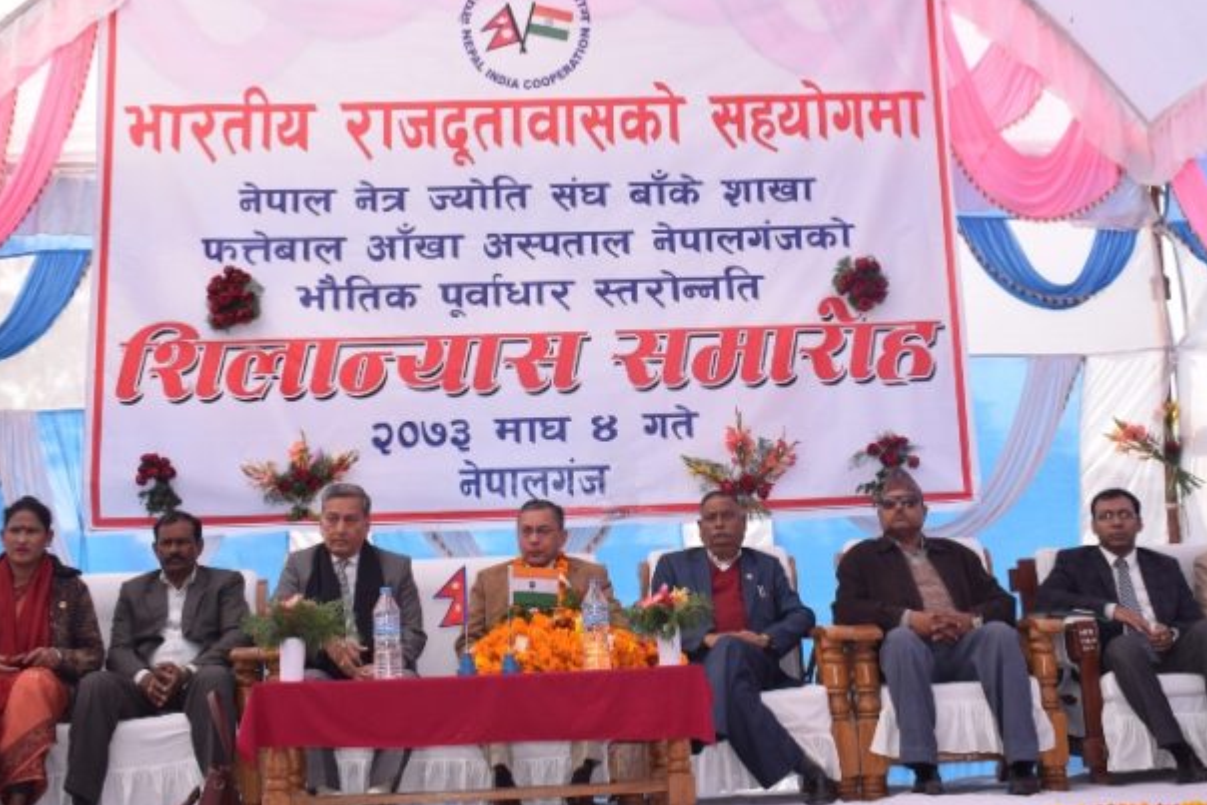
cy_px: 389
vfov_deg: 36.4
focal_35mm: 37
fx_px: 1225
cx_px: 572
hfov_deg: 52.4
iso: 100
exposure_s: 1/200
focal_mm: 23
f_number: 5.6
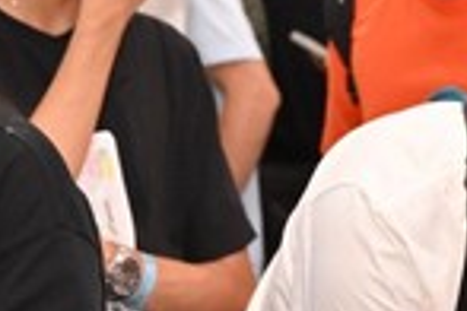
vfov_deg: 5.9
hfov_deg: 8.6
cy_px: 276
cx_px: 645
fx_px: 3035
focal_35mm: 234
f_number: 4
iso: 2000
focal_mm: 46
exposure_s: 1/160
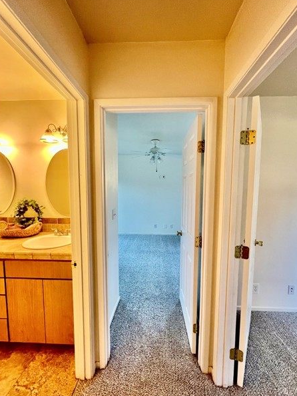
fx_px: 160
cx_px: 150
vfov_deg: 102.0
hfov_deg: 85.7
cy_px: 203
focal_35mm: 14
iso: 200
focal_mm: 1.57
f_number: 1.8
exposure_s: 1/60
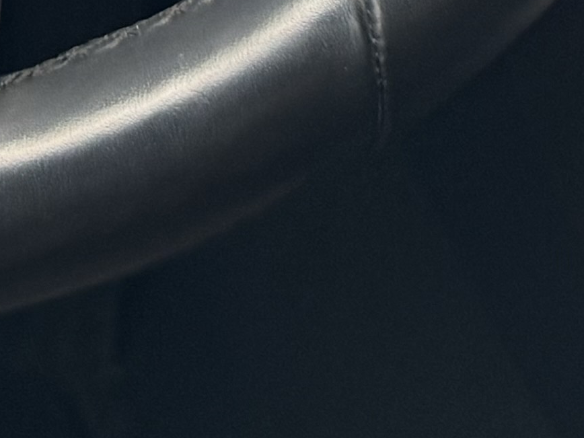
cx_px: -219
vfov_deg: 7.9
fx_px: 2666
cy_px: -959
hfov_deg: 12.1
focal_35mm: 158
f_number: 1.78
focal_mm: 6.76
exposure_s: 1/81
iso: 100
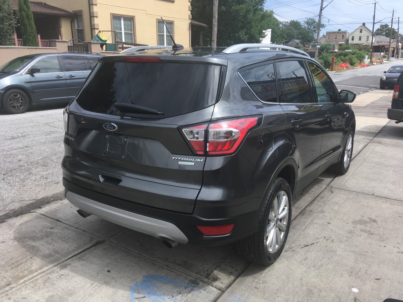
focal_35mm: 29
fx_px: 338
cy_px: 151
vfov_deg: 48.2
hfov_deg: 61.7
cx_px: 202
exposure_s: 1/1068
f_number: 2.2
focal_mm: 4.15
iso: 25
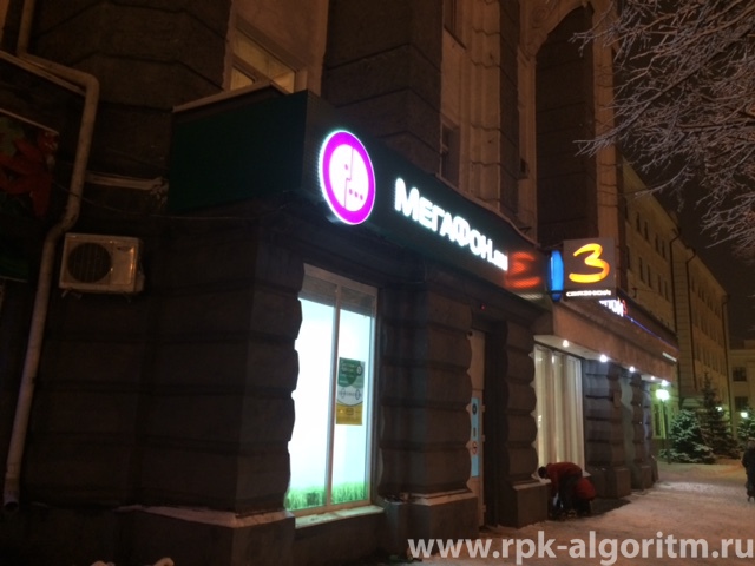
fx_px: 633
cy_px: 283
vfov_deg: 48.2
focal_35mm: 29
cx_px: 378
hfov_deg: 61.7
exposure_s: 1/17
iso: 320
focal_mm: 4.15
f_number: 2.2
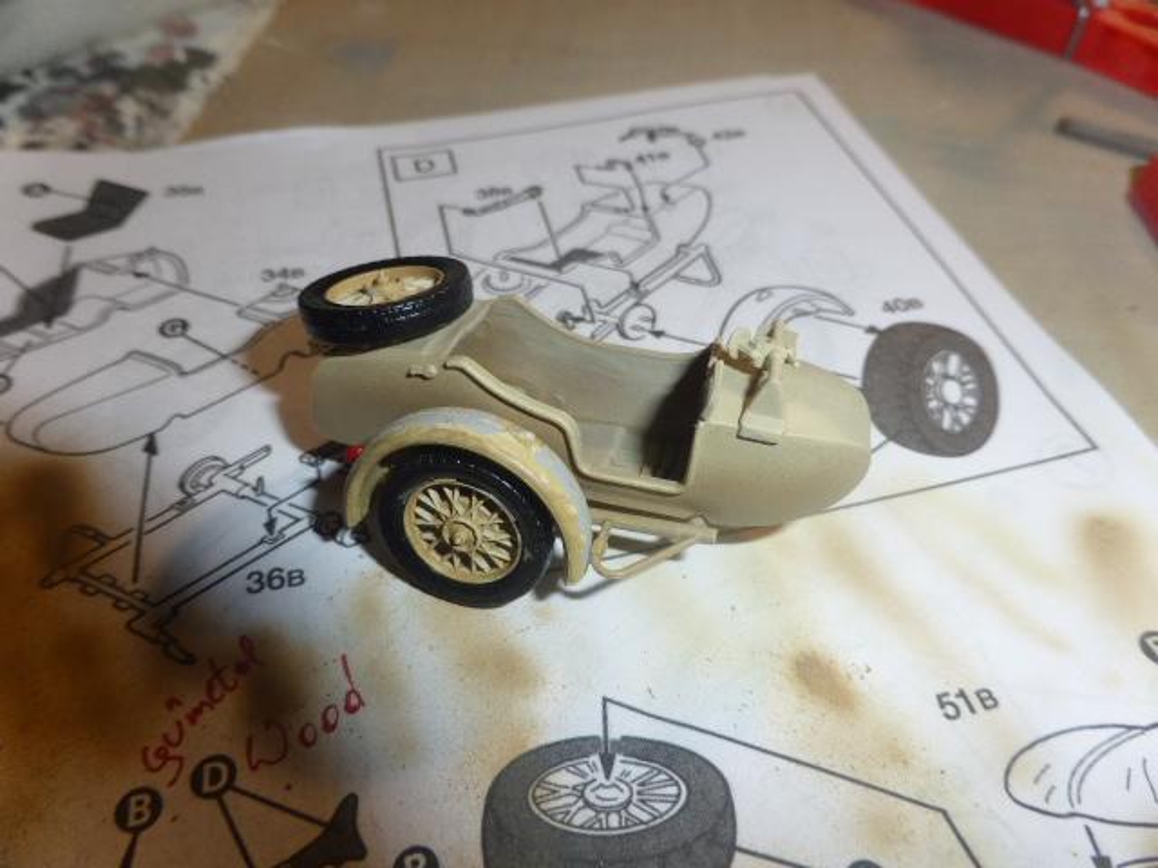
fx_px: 803
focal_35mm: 24
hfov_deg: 71.6
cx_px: 579
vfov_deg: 56.8
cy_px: 434
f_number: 3.3
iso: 100
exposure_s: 1/60
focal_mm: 4.3
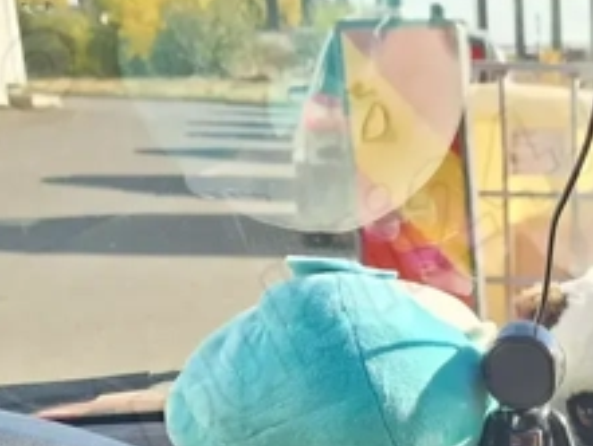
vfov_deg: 12.1
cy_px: 975
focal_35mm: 104
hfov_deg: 17.9
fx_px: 1783
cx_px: 727
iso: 50
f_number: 1.8
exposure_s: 1/180
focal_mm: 6.4
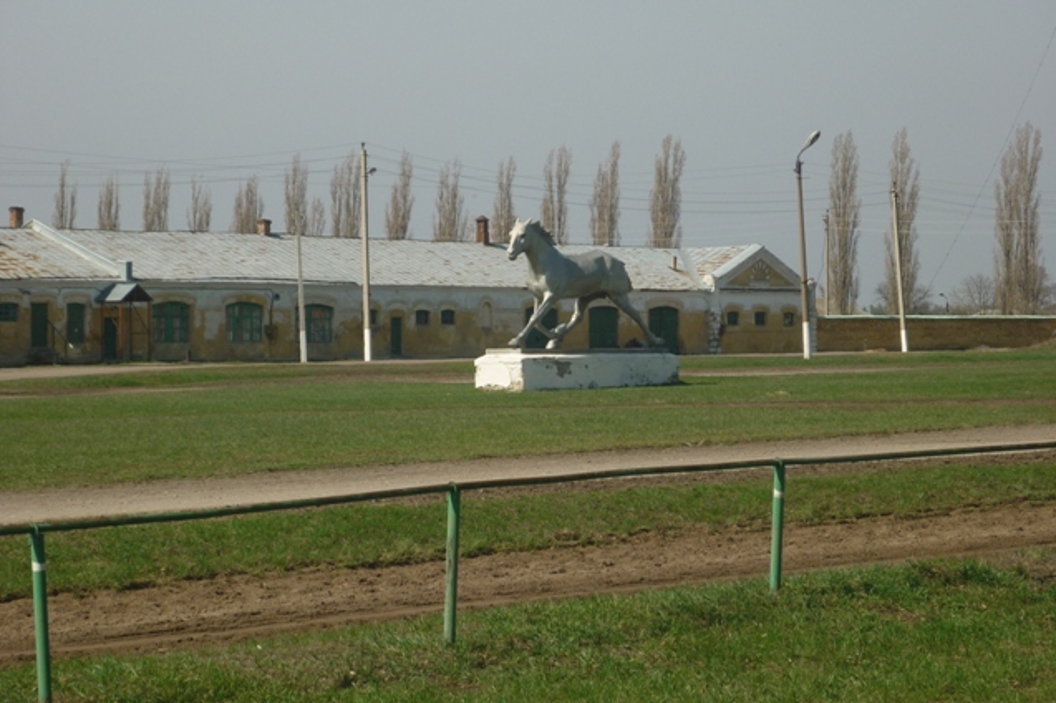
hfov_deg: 14.9
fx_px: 4046
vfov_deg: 9.9
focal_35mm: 138
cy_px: 327
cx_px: 527
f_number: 5.9
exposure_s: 1/400
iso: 80
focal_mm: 22
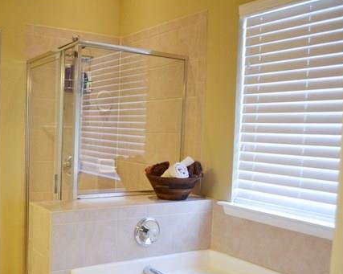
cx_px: 98
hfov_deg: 46.7
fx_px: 385
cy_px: 165
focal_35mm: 38
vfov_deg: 38.9
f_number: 4
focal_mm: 18
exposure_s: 1/60
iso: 400
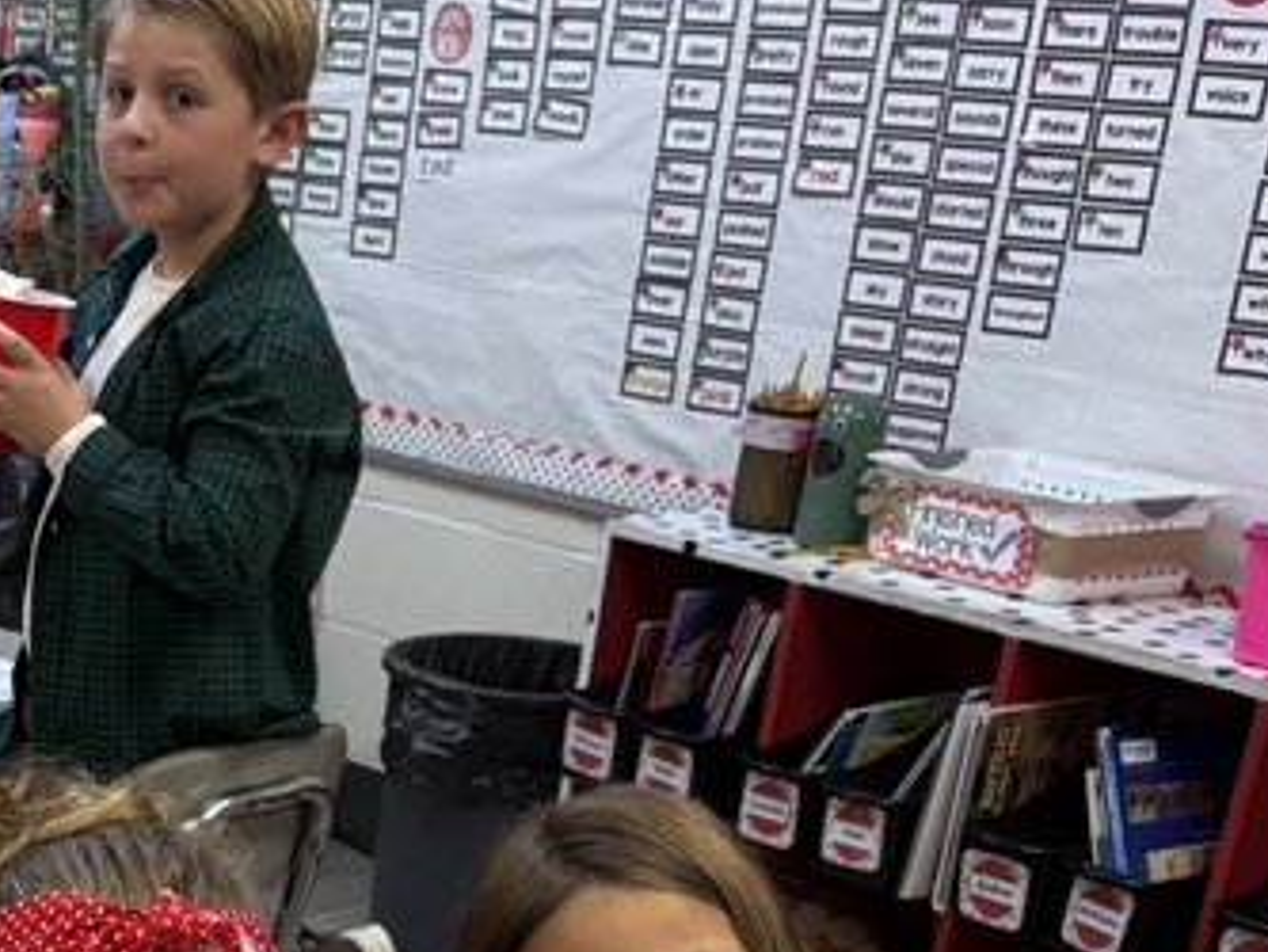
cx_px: -320
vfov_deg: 17.3
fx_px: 2931
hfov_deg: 22.2
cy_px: 1245
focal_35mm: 80
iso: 100
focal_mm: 5.96
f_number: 1.6
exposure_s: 1/120
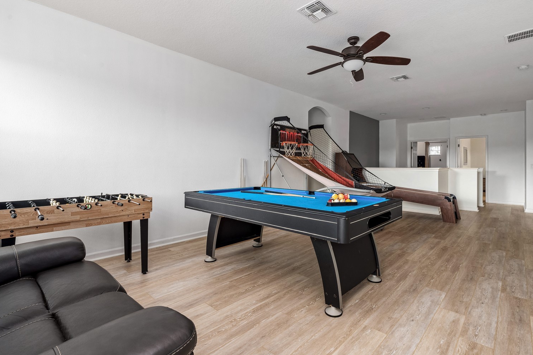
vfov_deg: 69.3
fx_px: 257
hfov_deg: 91.8
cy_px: 166
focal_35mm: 17
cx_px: 293
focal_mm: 15.3
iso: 400
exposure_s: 1.6
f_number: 10
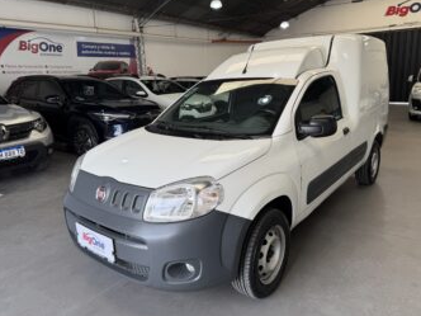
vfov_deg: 53.1
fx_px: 316
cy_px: 154
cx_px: 224
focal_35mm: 26
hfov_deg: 67.2
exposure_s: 1/279
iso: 80
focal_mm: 6.76
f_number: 1.78
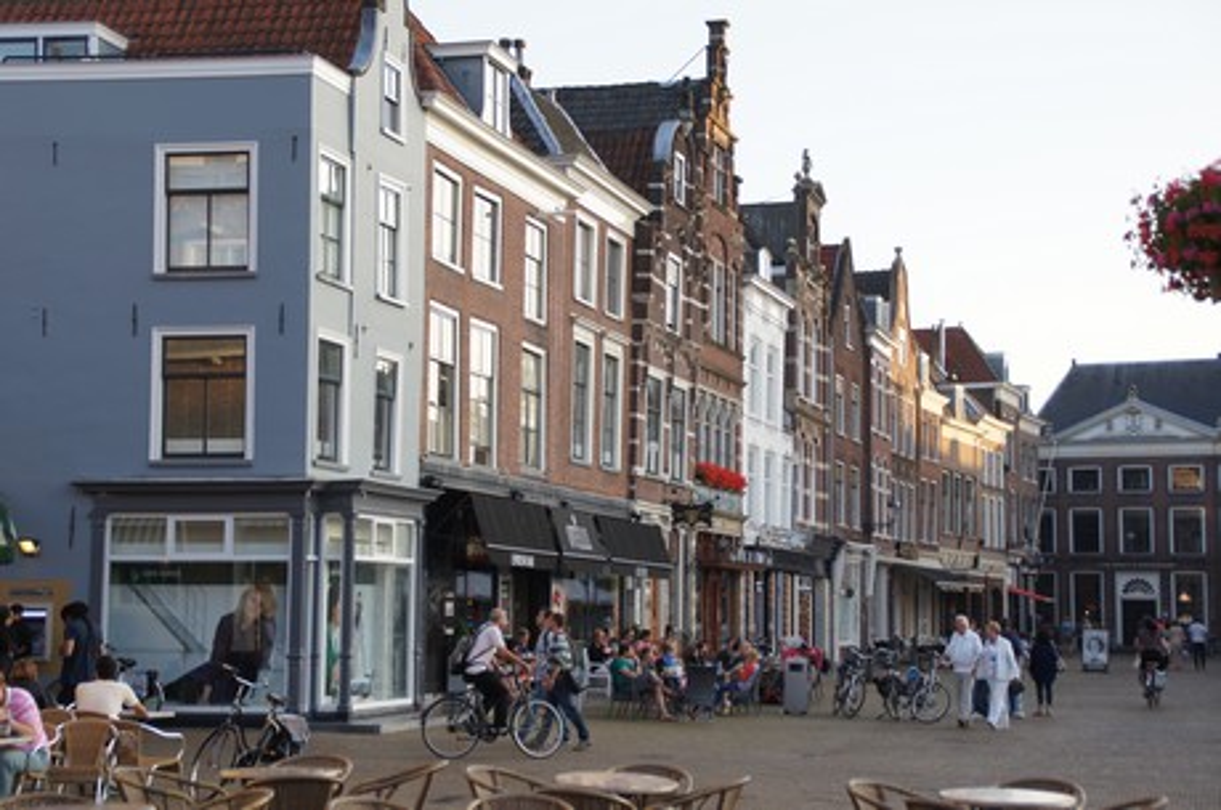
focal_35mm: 75
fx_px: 2539
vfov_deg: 18.1
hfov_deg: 27.0
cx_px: 610
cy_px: 405
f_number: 5.6
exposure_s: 1/100
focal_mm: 50
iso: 100
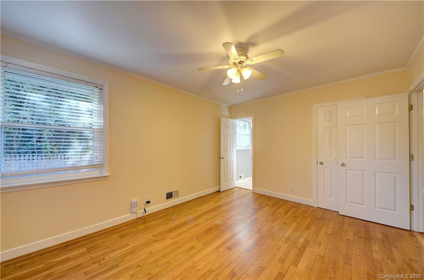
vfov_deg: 89.7
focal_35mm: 12
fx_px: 141
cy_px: 140
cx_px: 212
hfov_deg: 112.8
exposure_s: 1/50
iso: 800
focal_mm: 8
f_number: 8
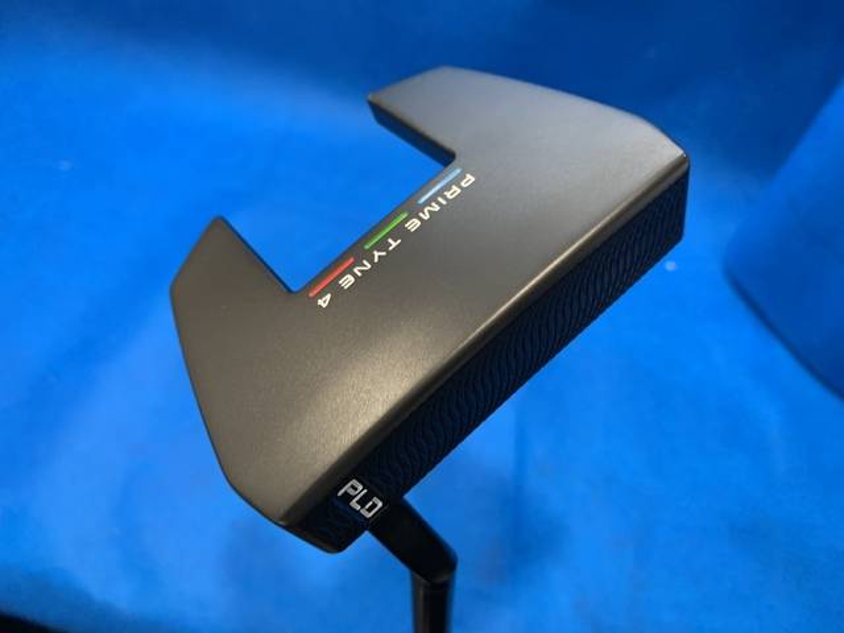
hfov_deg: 67.3
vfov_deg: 53.1
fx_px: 634
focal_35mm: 26
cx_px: 422
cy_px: 316
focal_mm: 4.25
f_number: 1.8
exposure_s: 1/60
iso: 125
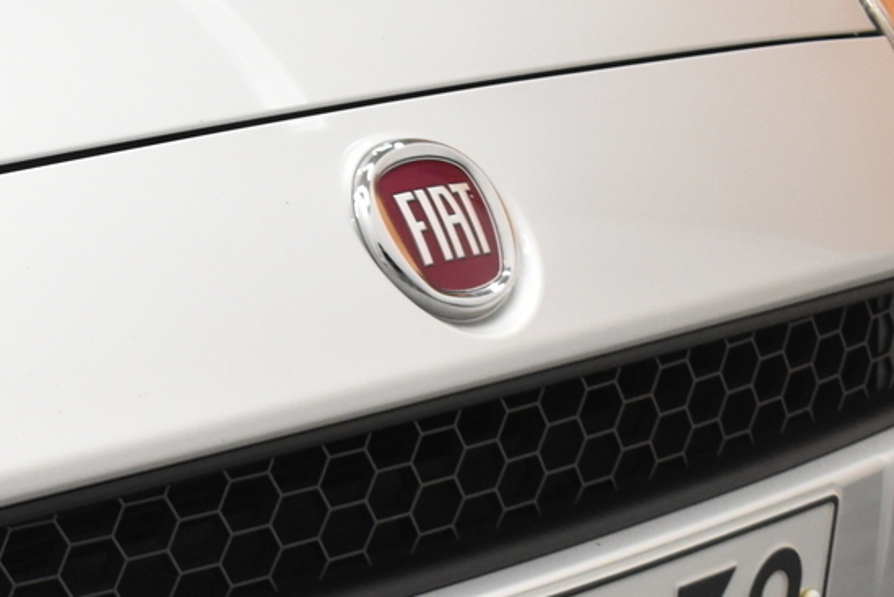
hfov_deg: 18.1
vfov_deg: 12.7
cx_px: -226
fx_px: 2633
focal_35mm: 106
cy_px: 621
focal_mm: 24
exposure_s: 1/40
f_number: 3.8
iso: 1600
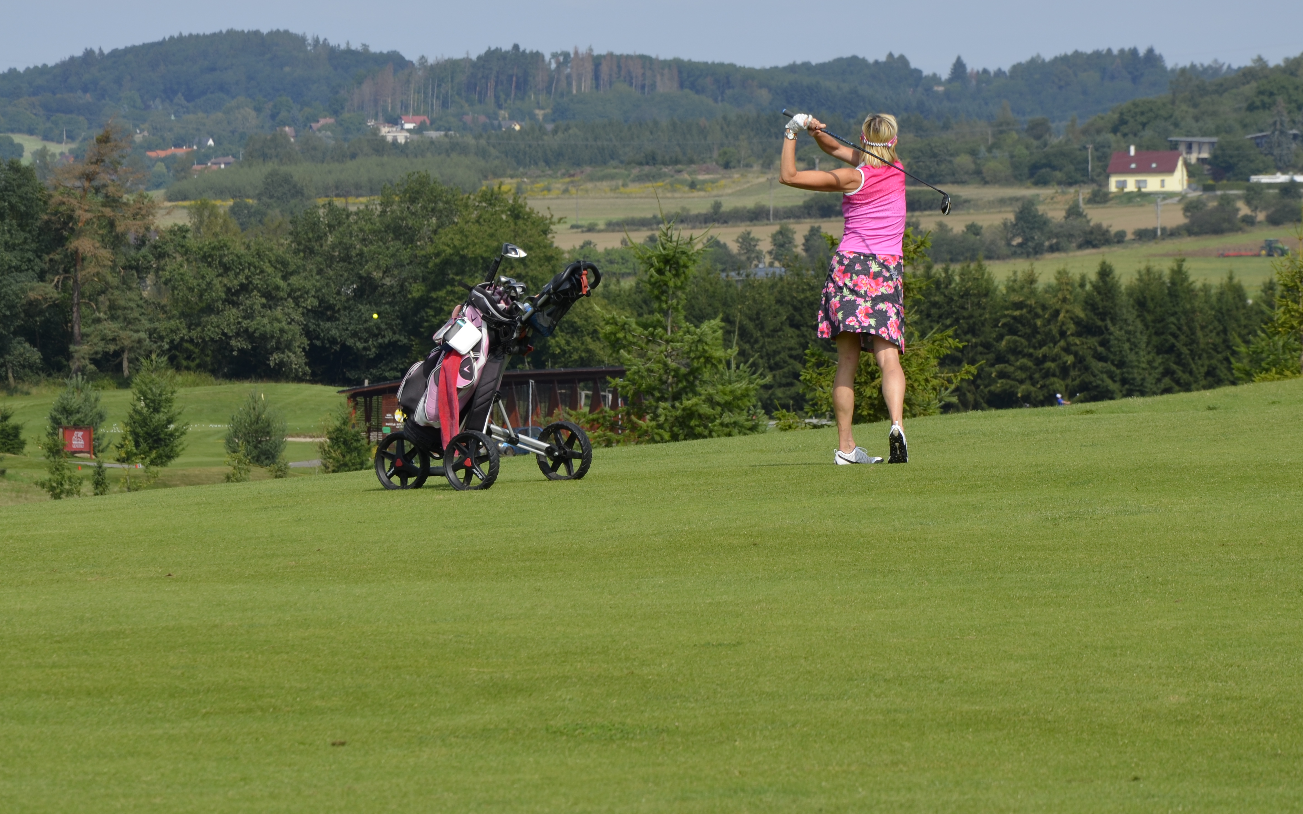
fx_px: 7410
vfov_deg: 6.3
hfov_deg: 10.0
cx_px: 671
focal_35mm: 209
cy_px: 339
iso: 100
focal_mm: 105
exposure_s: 1/320
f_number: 9
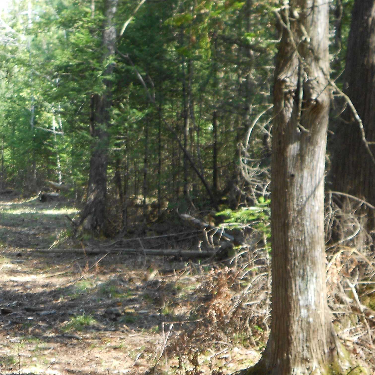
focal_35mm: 77
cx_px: 0
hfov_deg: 21.7
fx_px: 944
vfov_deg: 22.4
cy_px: 234
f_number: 4.2
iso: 80
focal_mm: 7.7
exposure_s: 1/60
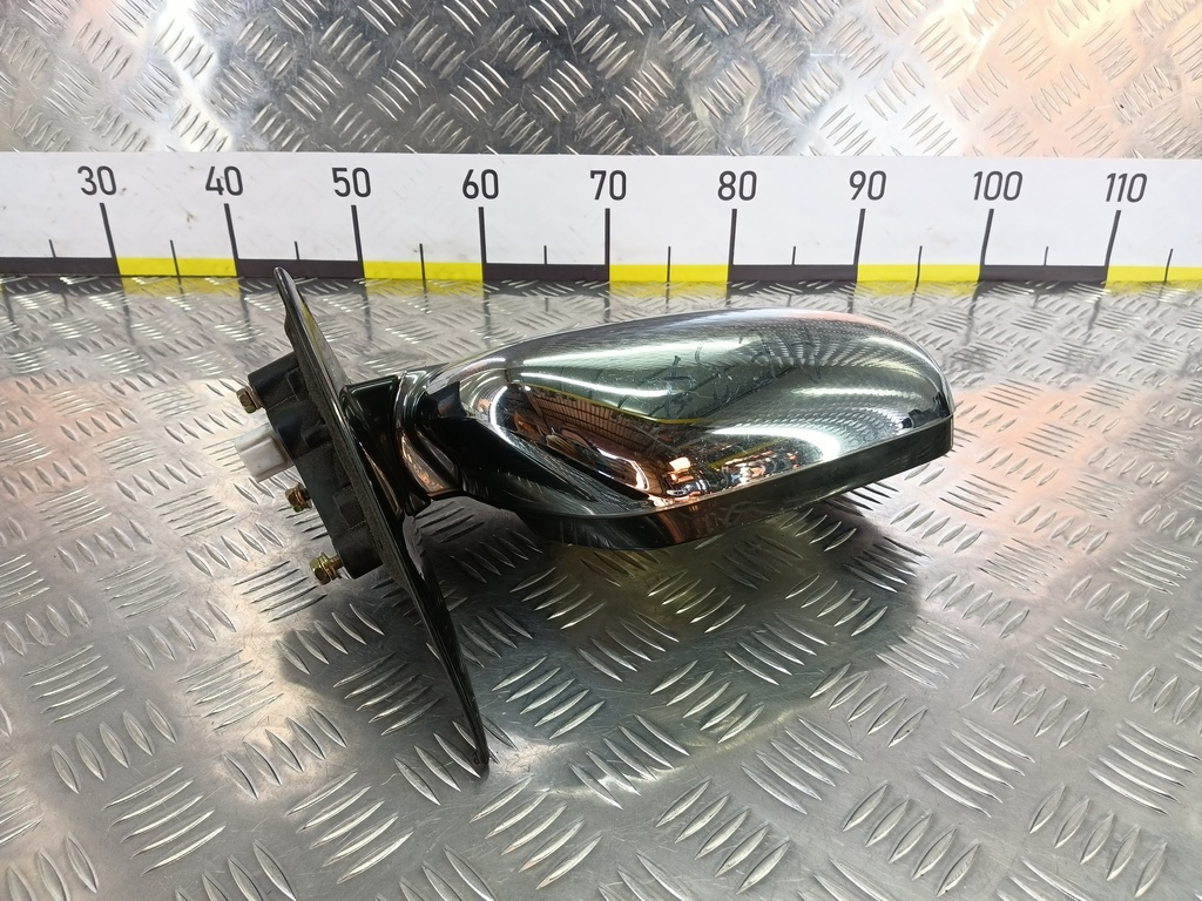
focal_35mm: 23
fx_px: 799
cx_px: 601
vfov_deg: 58.9
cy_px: 450
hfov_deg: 73.9
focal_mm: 4.11
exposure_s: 1/100
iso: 149
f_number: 1.6
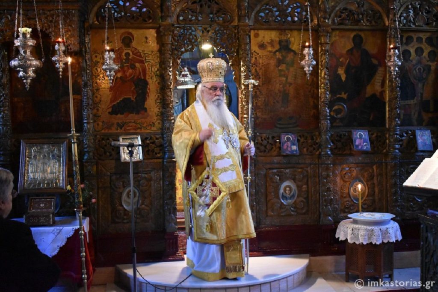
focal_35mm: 42
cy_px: 146
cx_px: 219
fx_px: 511
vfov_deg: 31.9
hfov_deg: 46.4
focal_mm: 28
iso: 8000
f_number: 4.2
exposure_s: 1/60
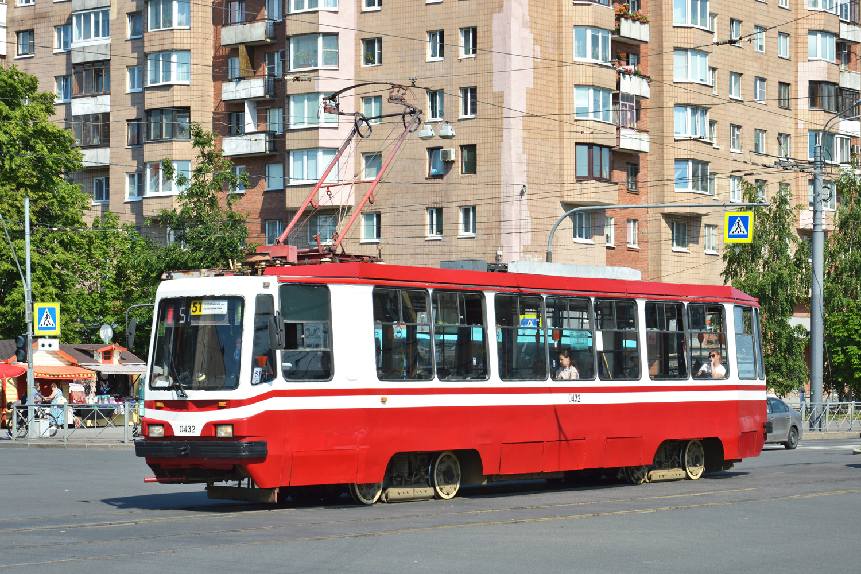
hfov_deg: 21.9
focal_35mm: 93
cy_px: 287
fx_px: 2224
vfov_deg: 14.7
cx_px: 430
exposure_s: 1/400
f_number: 7.1
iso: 100
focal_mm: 62
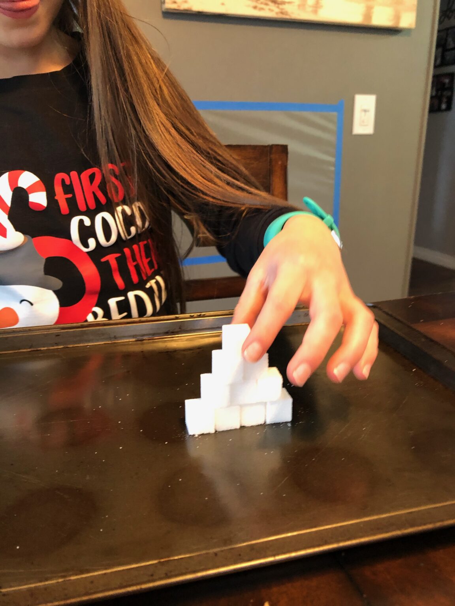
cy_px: 303
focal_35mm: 28
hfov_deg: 49.7
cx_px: 228
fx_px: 491
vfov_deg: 63.4
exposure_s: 1/7
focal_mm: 3.99
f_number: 1.8
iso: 80
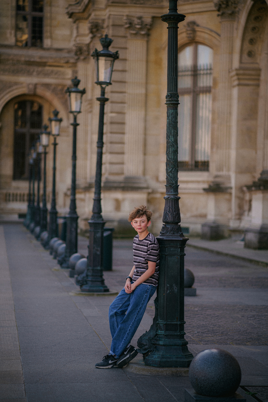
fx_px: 949
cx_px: 134
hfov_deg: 16.1
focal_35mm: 85
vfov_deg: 23.9
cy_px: 201
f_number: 1.8
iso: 50
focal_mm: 85
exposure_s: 1/500
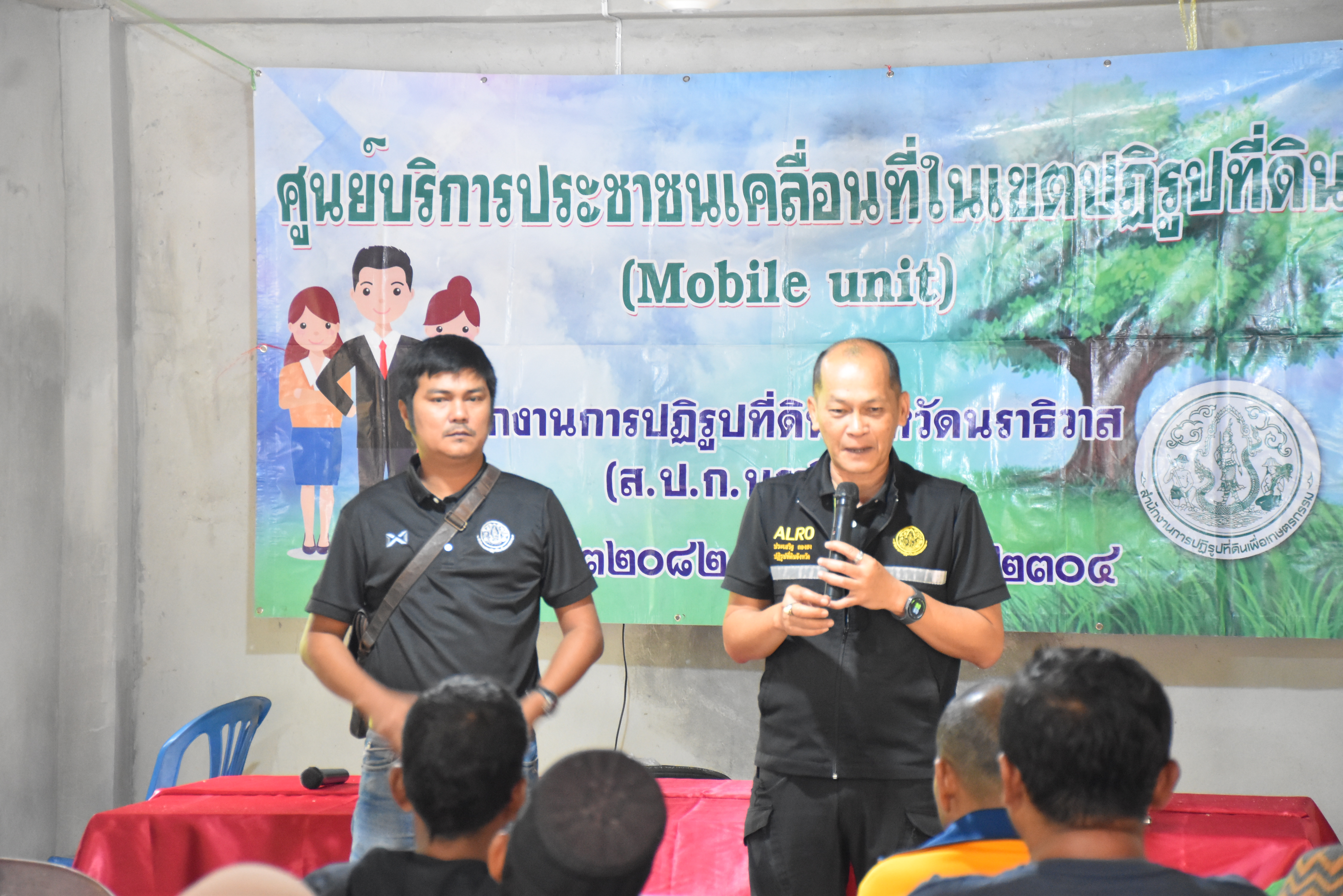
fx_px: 3918
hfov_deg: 19.5
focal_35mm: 105
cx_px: 672
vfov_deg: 13.0
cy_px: 448
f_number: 5
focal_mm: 70
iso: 3200
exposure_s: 1/25
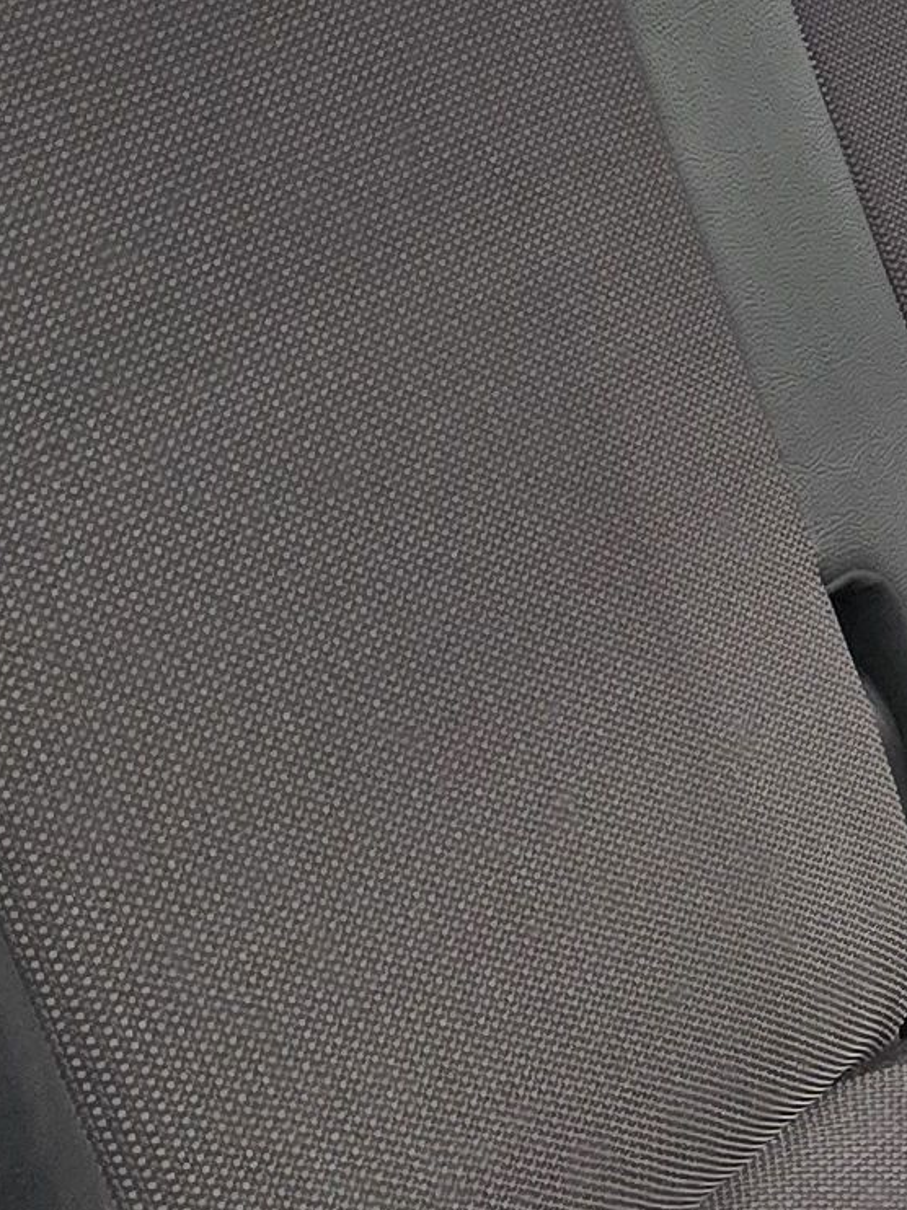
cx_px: 1776
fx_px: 4335
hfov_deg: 10.9
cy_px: 439
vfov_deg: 15.9
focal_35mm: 124
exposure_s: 1/100
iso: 1250
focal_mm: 6.3
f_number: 1.7
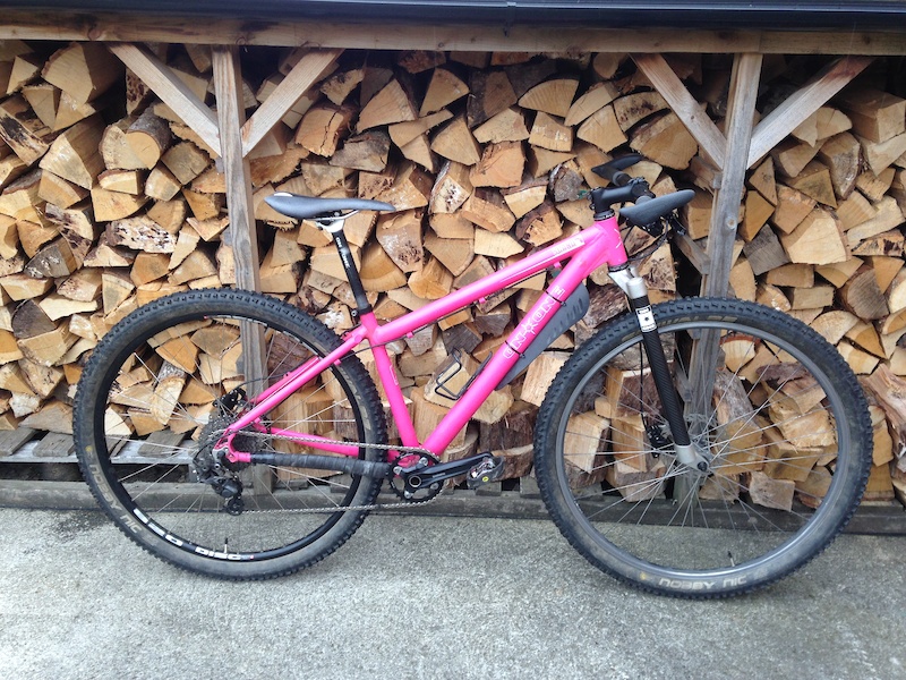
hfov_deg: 55.4
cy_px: 340
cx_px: 453
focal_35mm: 33
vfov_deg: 42.9
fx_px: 864
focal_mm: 4.12
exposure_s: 1/123
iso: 50
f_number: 2.4
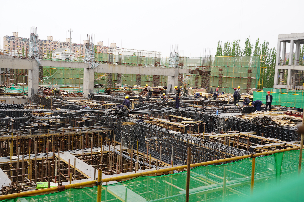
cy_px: 101
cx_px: 152
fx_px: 312
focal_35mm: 37
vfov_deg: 35.9
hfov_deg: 51.9
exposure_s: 1/125
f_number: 8
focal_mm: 37
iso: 100
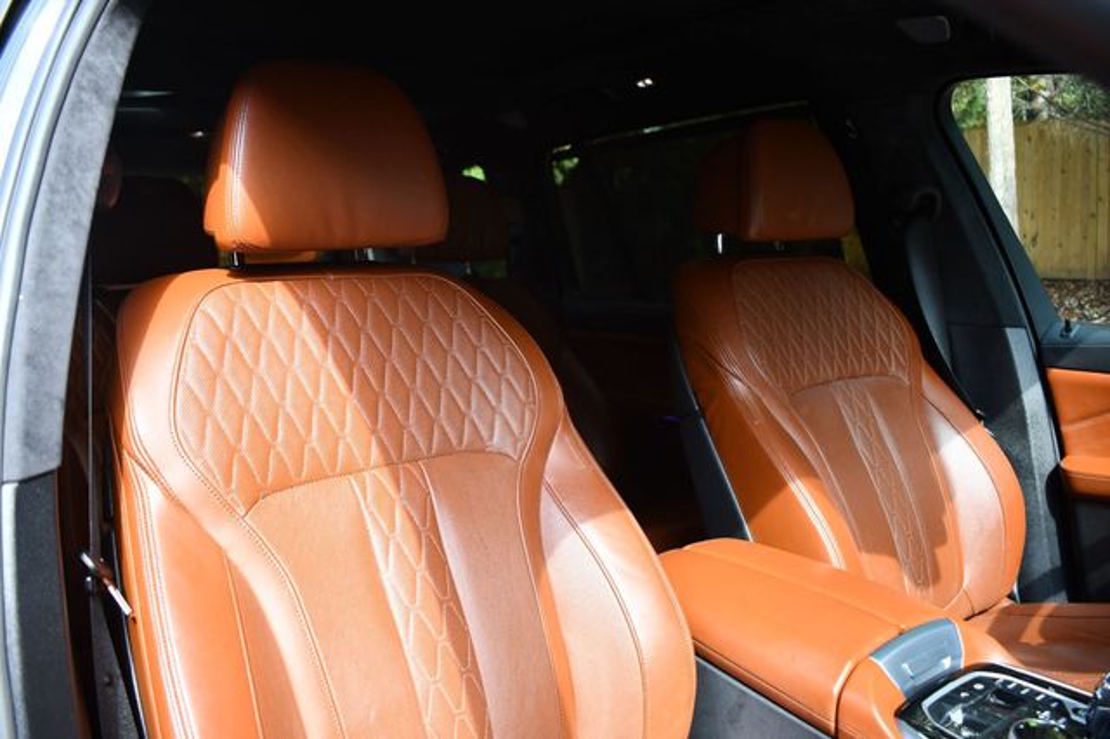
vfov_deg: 43.6
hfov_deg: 62.0
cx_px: 555
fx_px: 924
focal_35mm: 30
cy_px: 370
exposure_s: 1/250
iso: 400
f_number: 3.8
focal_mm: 20
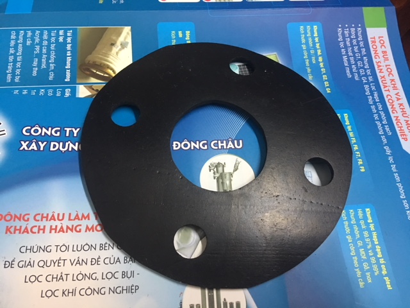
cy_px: 154
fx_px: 343
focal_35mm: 29
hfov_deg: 61.7
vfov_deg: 48.2
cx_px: 205
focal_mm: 4.15
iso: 100
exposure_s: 1/10
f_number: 2.2
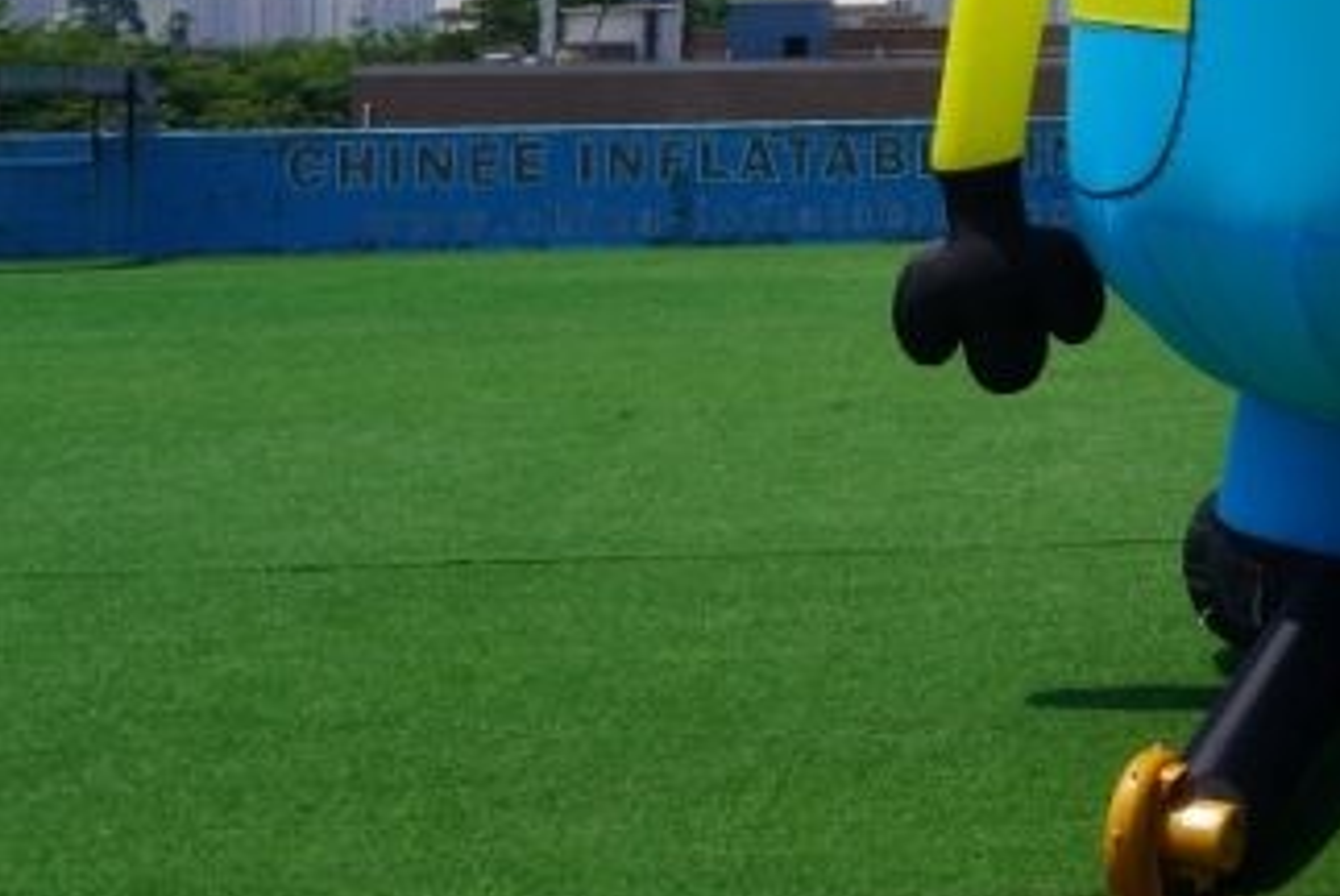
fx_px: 2831
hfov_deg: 24.6
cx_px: 1523
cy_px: -176
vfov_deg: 17.2
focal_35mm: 76
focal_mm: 16
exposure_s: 1/250
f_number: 10
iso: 100
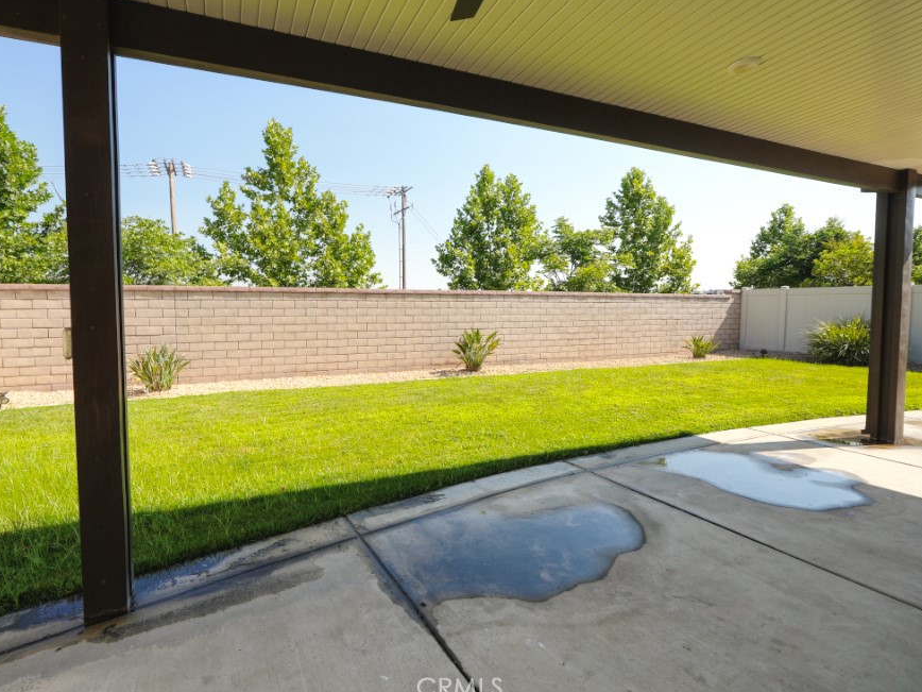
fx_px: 453
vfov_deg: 74.7
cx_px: 411
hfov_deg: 90.7
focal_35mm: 17
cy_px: 341
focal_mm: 10
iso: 100
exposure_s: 1/640
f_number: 8
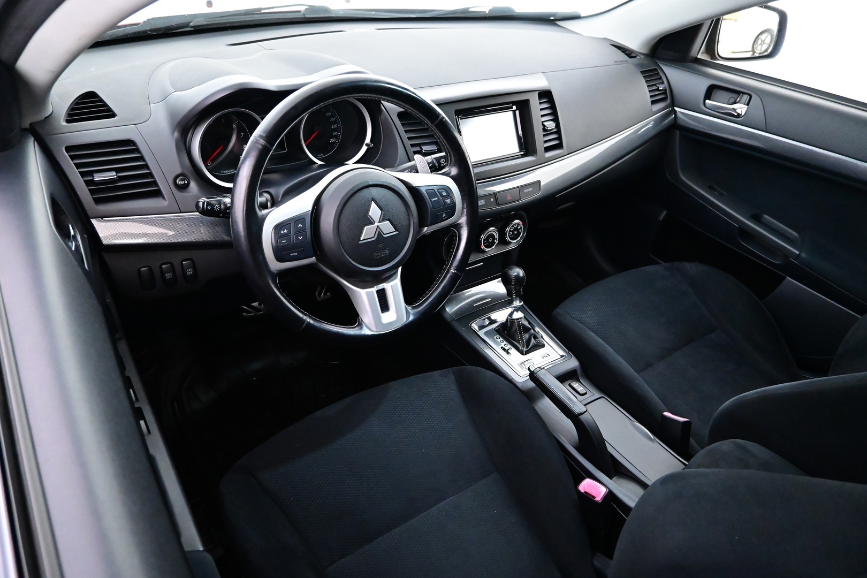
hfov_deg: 73.7
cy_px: 289
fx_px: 578
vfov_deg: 53.1
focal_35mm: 24
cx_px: 434
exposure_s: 1/25
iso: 6400
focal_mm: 16
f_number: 3.5
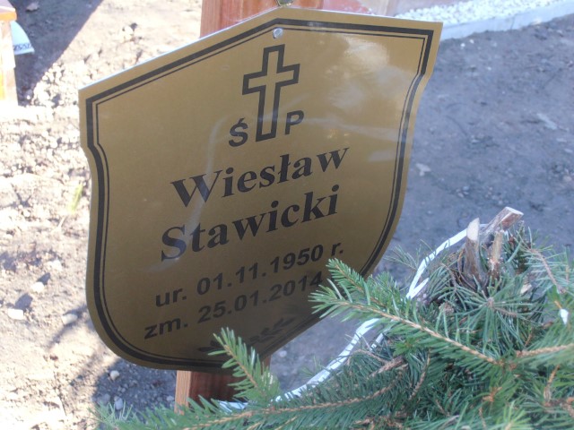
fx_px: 1144
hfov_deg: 28.2
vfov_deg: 21.3
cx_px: 287
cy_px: 215
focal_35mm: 69
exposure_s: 1/50
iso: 125
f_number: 4.8
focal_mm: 12.29
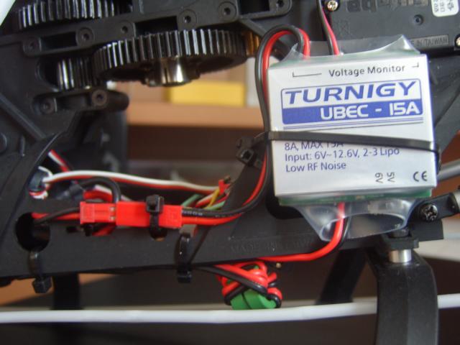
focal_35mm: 31
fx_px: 412
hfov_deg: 58.4
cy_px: 172
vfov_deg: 45.4
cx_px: 230
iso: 100
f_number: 2.7
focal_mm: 8.13
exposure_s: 1/4
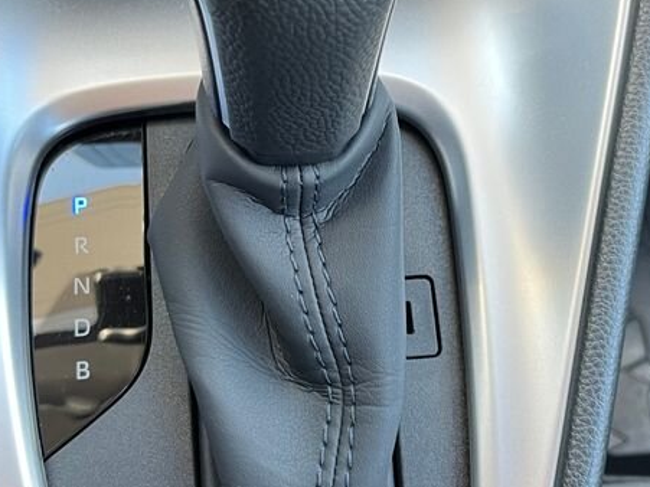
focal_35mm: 59
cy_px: 197
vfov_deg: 24.8
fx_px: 1108
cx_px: 326
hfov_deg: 32.7
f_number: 1.6
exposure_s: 1/65
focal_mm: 5.1
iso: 125
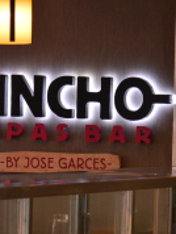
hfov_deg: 4.0
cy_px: 146
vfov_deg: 5.3
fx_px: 2503
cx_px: 70
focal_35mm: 370
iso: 800
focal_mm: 105
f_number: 5.6
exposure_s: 1/20
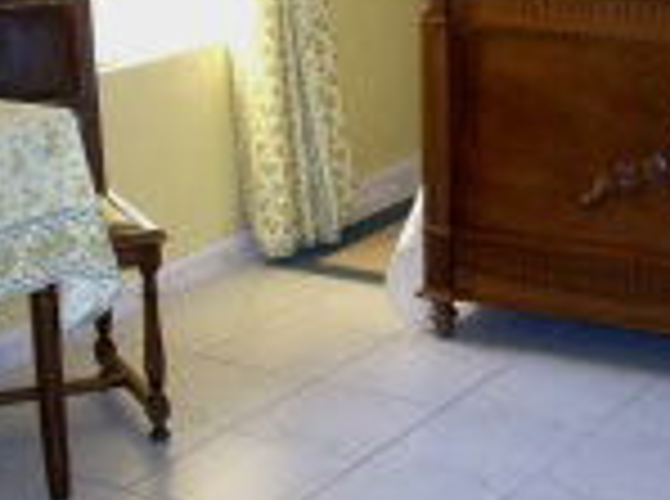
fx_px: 1680
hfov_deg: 22.5
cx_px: 405
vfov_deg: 16.7
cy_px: 54
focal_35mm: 87
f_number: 2.8
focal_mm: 6.2
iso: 200
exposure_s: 1/30
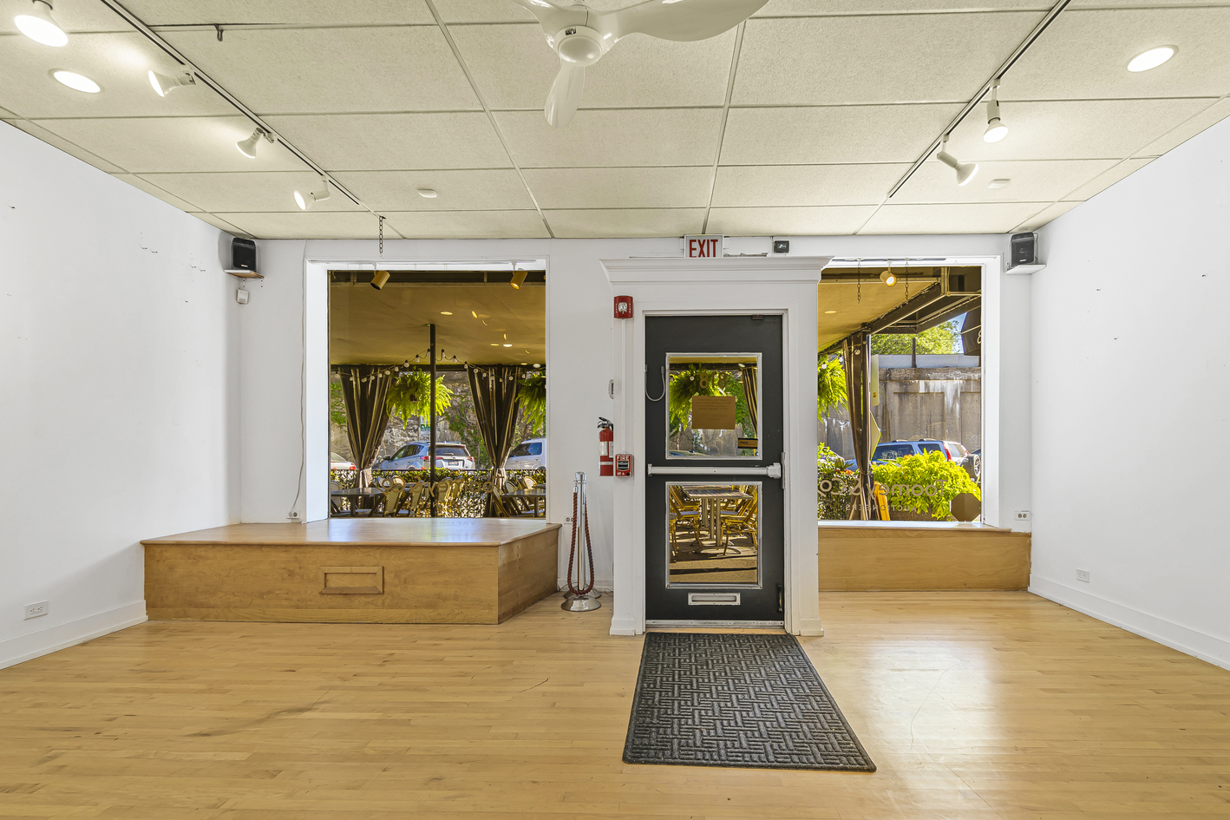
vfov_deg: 73.4
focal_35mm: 16
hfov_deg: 96.7
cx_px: 645
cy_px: 467
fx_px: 547
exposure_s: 1/13
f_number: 9
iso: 100
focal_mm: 14
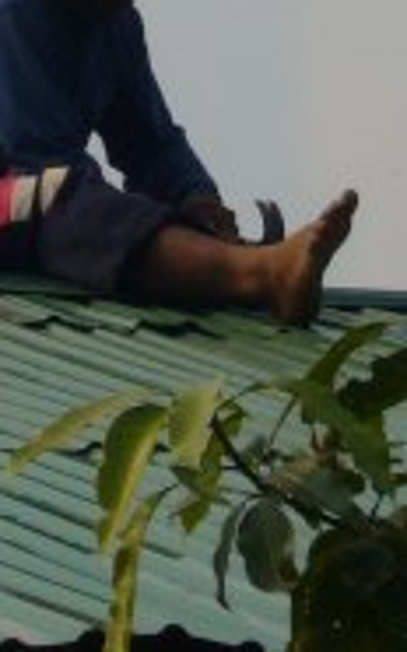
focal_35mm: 383
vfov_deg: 5.5
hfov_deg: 3.4
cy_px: 81
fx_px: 6808
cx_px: 46
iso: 100
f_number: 10
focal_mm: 17.4
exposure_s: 1/320
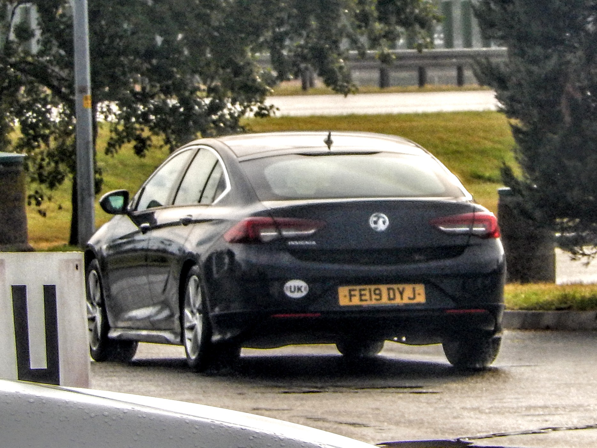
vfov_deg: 5.6
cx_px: 298
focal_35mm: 267
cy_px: 224
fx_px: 4605
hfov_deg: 7.4
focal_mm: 47.8
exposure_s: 1/250
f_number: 5.9
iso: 180
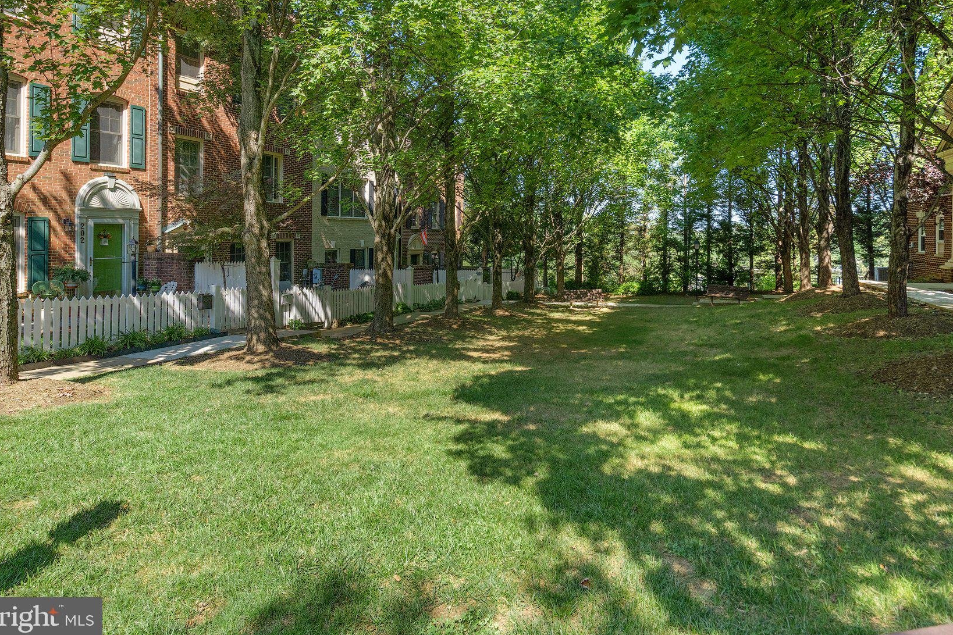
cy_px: 243
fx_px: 529
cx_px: 569
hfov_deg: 83.0
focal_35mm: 20
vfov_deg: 61.2
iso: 800
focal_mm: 16
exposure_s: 1/50
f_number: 8
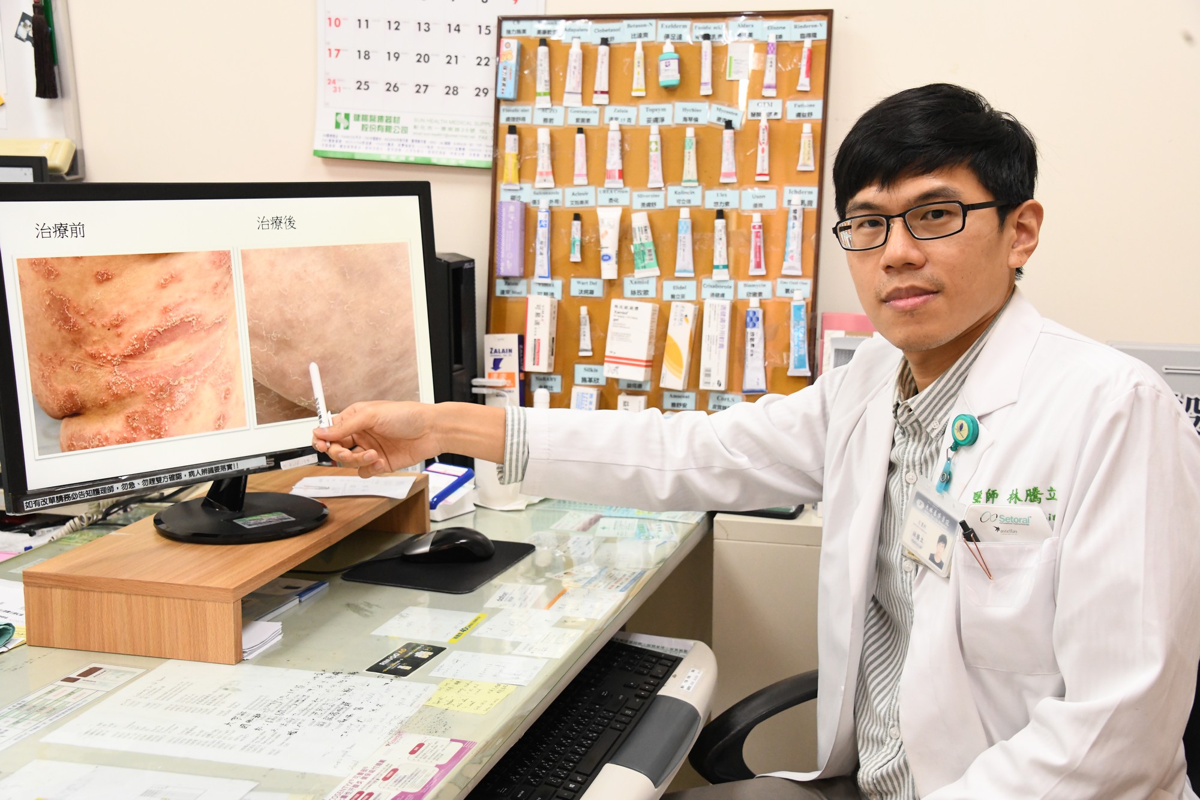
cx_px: 600
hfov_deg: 43.6
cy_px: 400
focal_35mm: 45
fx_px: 1500
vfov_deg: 29.9
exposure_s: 1/200
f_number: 7.1
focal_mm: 45
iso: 5000
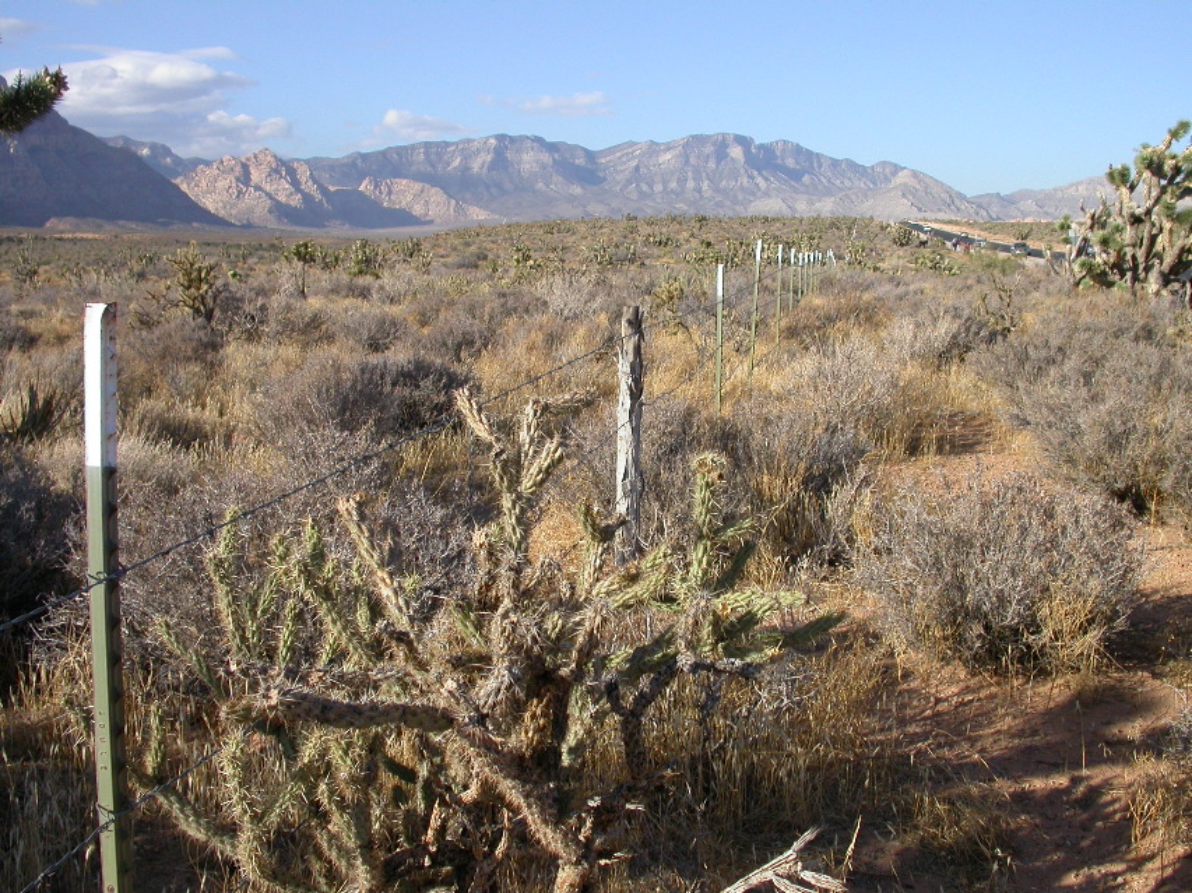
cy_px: 446
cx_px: 596
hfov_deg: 49.0
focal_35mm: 38
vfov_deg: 37.7
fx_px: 1308
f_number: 5.3
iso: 100
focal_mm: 7.85
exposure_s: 1/547
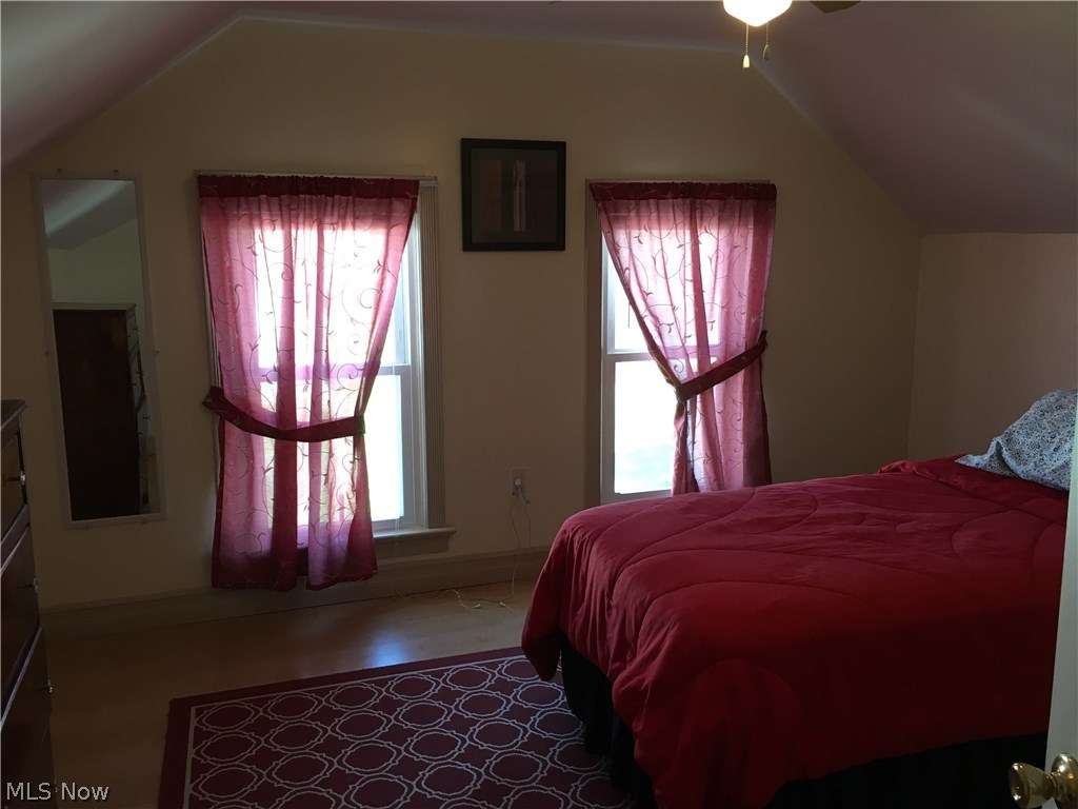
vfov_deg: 48.2
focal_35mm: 29
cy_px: 404
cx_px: 539
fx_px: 903
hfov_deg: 61.7
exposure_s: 1/30
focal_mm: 4.15
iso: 64
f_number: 2.2
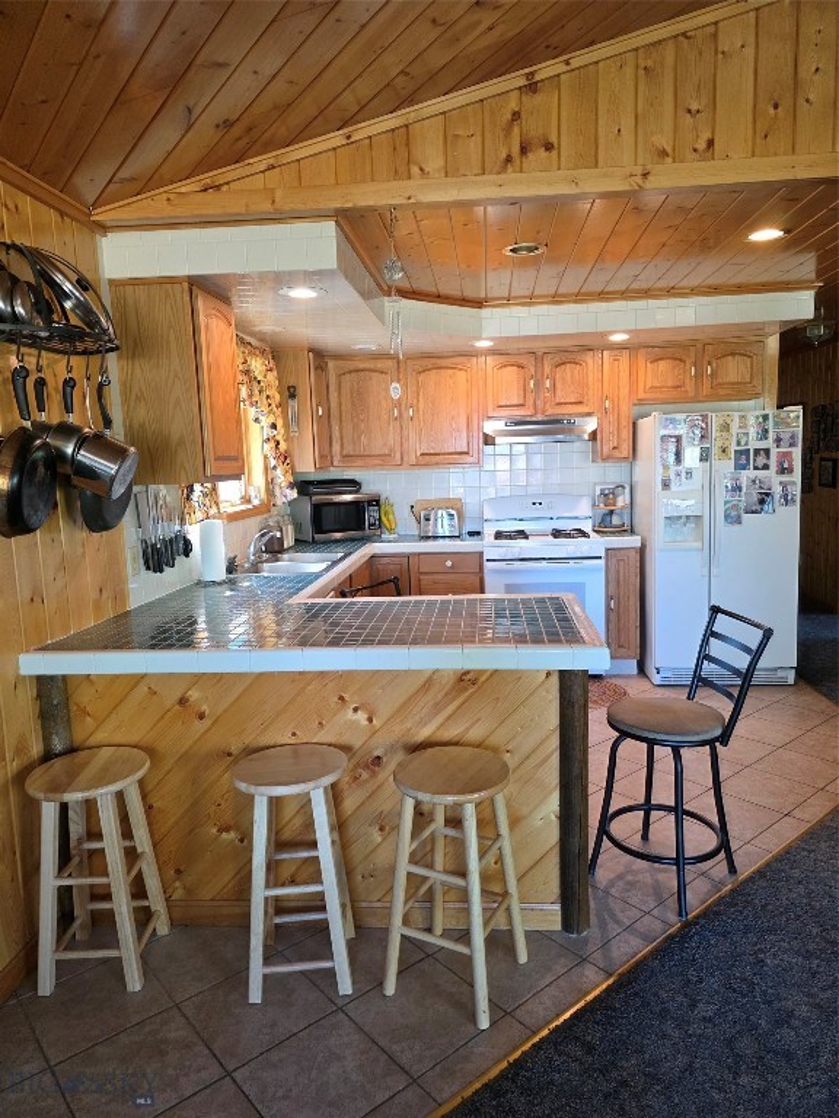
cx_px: 420
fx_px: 743
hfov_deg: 58.9
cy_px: 559
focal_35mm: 23
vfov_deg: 73.9
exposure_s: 1/120
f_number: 1.7
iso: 320
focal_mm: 6.3
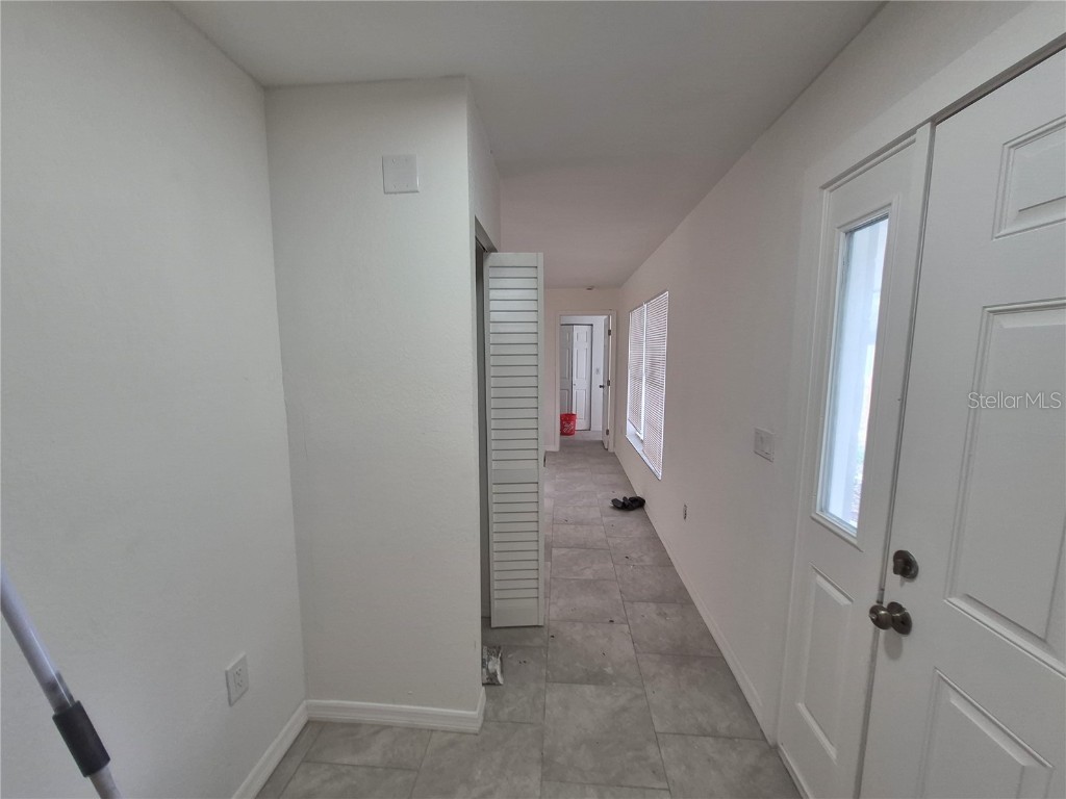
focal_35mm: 13
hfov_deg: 106.2
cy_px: 400
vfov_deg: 89.9
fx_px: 400
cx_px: 533
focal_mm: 1.74
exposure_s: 1/60
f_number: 2.2
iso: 125
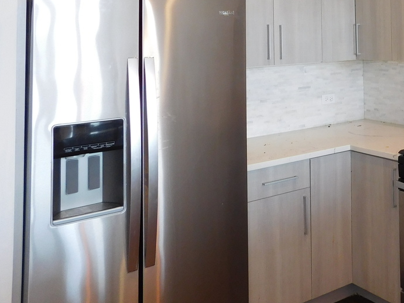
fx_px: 560
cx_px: 408
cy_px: -8
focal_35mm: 48
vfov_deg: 28.2
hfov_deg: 35.7
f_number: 3
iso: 125
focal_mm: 4
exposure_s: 1/30
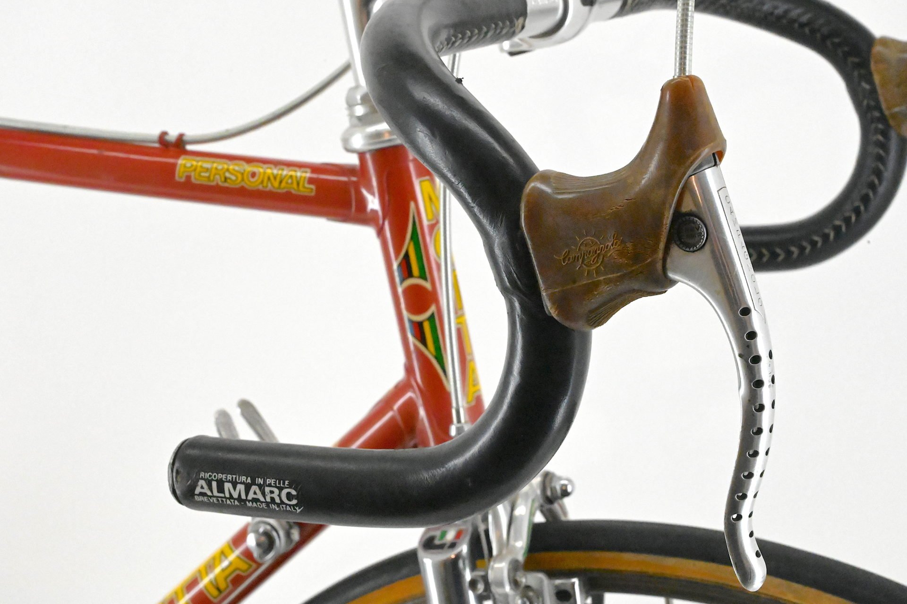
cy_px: 302
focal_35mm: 70
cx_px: 454
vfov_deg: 19.4
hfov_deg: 28.9
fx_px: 1763
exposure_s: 1/640
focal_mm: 70
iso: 25600
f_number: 20
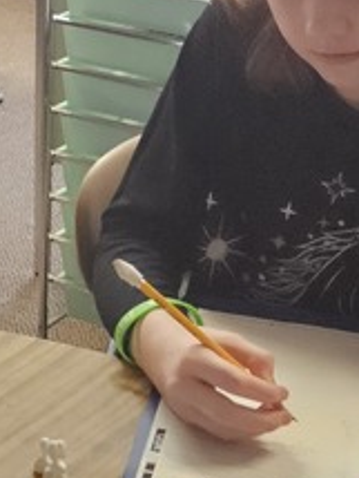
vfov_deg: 17.8
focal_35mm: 110
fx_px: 1518
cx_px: -190
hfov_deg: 12.8
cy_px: 116
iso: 640
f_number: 1.8
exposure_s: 1/120
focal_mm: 5.4
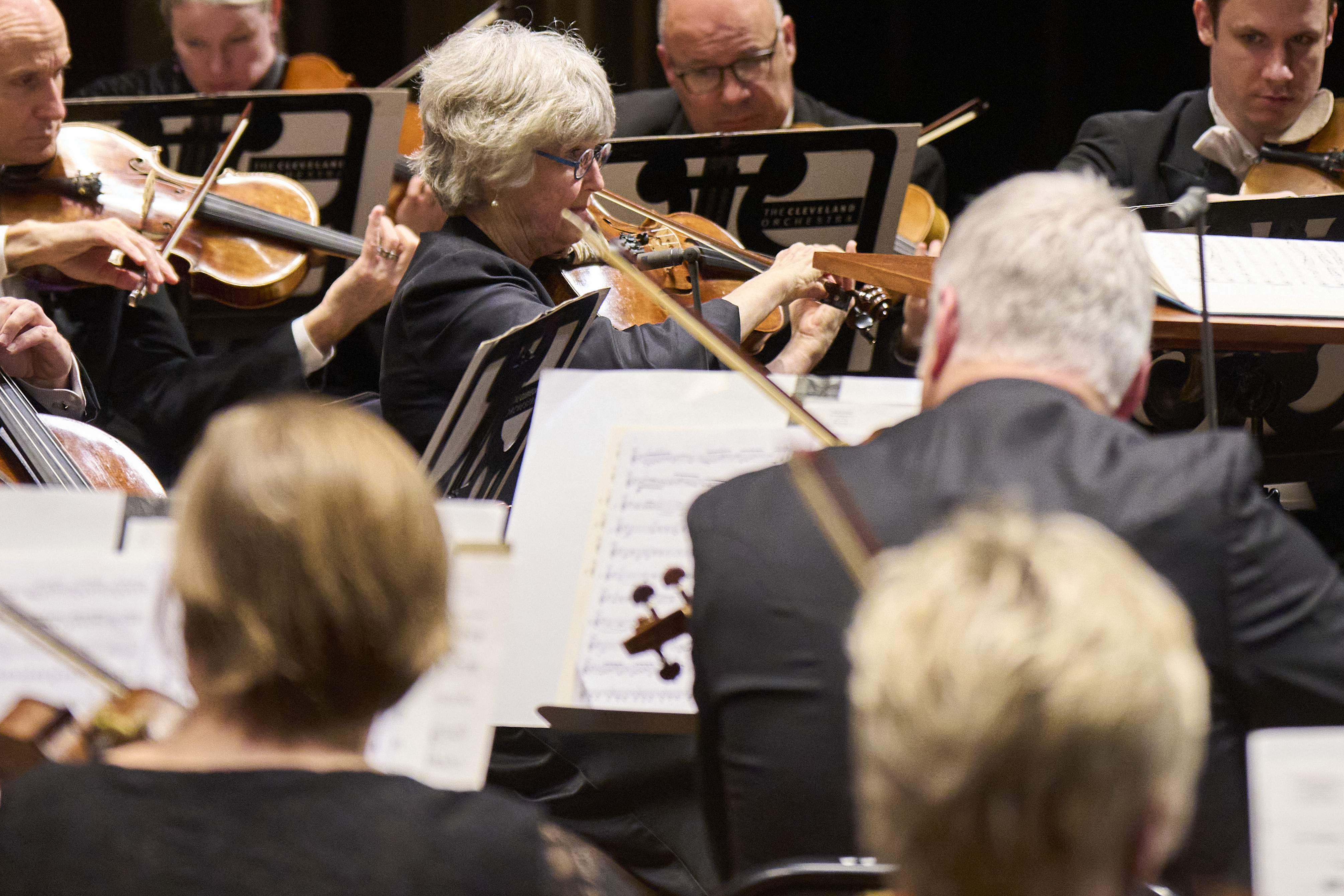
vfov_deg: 6.1
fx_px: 8437
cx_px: 946
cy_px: 50
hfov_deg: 9.1
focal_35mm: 226
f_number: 3.2
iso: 5000
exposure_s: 1/500
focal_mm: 107
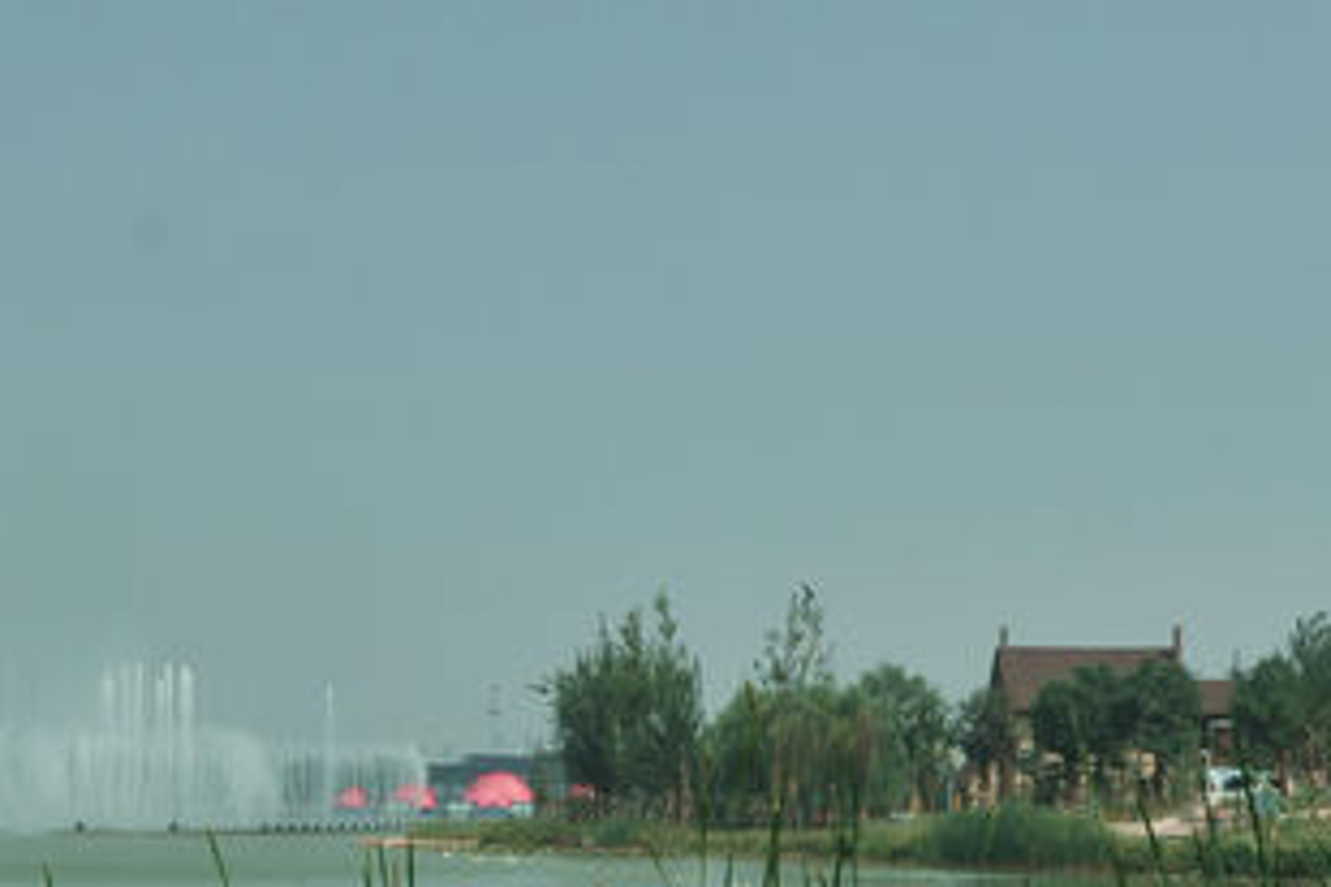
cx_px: 590
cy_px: 865
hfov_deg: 21.2
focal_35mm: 96
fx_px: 3549
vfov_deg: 14.1
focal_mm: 22
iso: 200
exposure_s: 1/250
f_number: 11
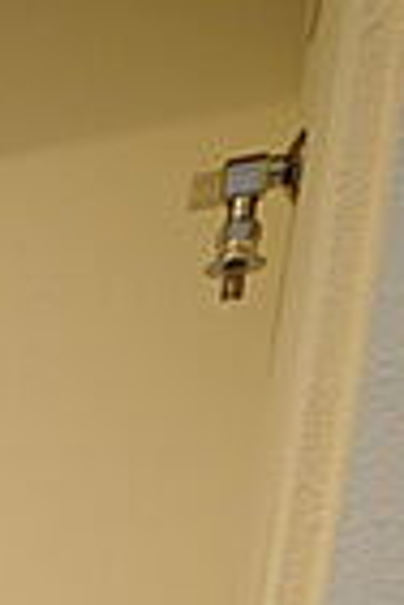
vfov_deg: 25.7
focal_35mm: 51
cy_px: 961
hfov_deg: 20.5
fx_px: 858
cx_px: -282
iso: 400
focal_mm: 10
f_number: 4.8
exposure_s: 1/20
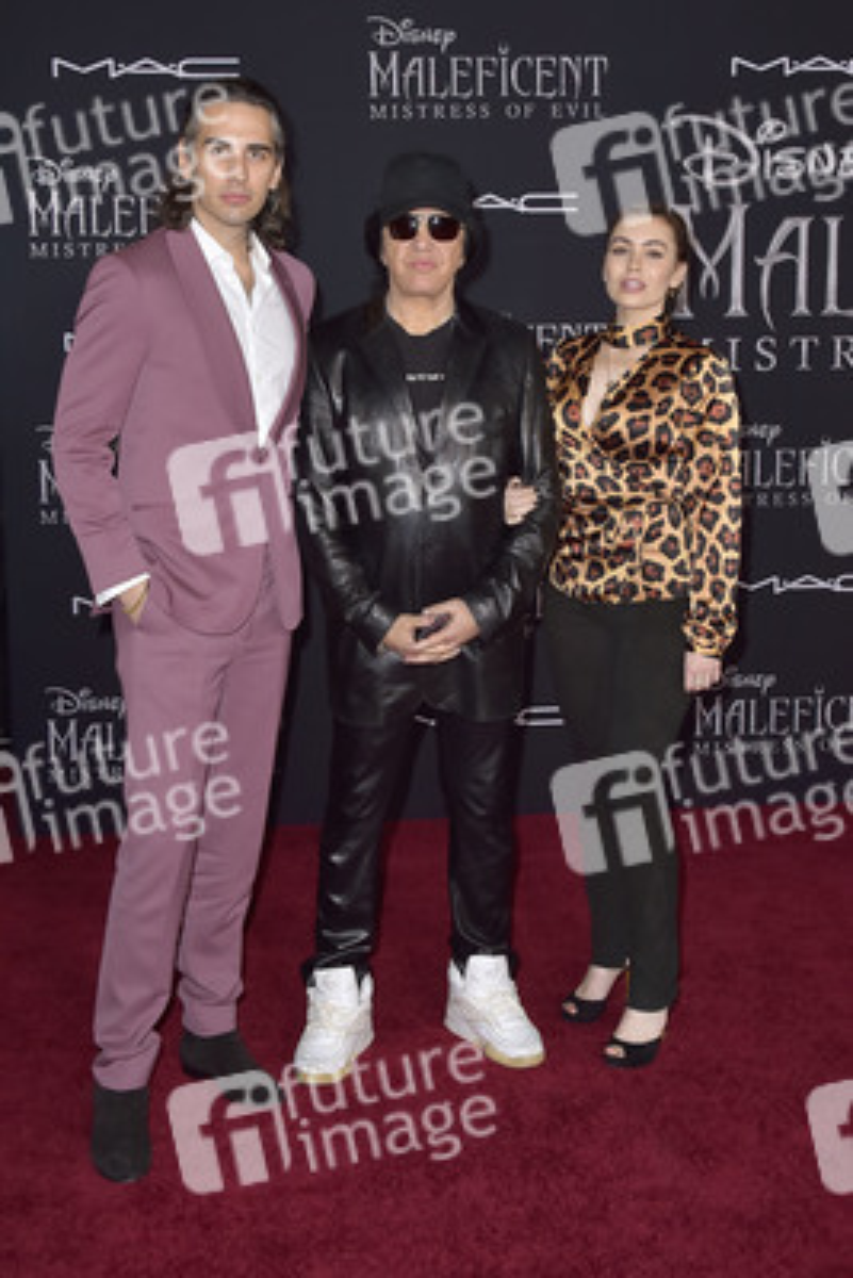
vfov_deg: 48.4
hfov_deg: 33.4
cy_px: 639
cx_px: 426
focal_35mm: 40
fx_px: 1420
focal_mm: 40
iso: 500
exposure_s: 1/250
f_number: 7.1
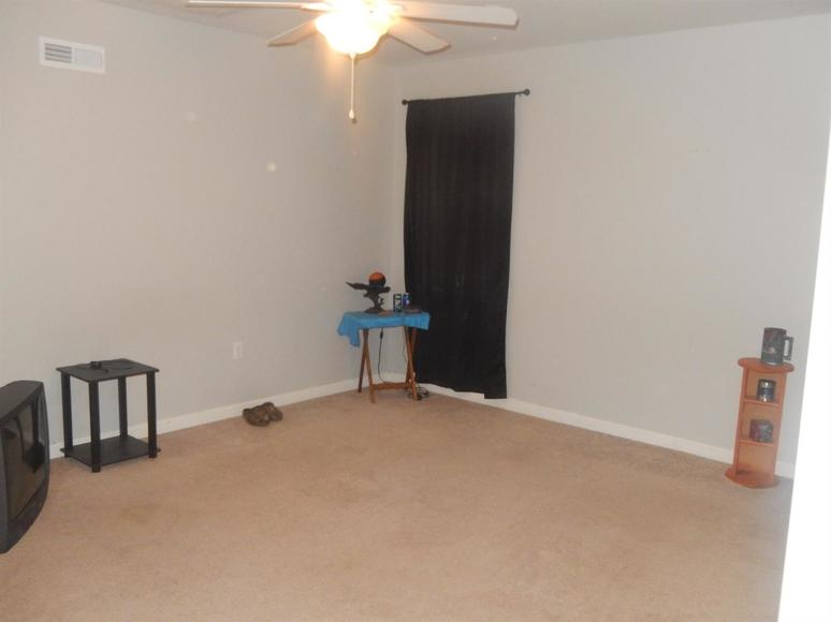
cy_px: 311
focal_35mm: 32
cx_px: 416
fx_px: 768
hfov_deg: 56.8
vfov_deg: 44.1
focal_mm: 5.7
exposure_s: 1/30
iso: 720
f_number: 3.8
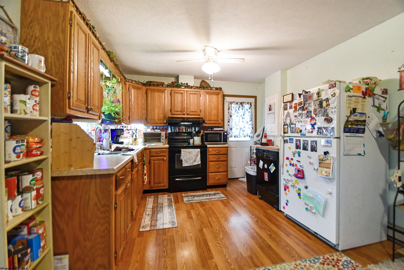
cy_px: 135
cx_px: 202
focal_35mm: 15
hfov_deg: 100.4
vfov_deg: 77.3
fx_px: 168
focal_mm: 10
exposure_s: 1/125
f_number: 3.5
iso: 2800
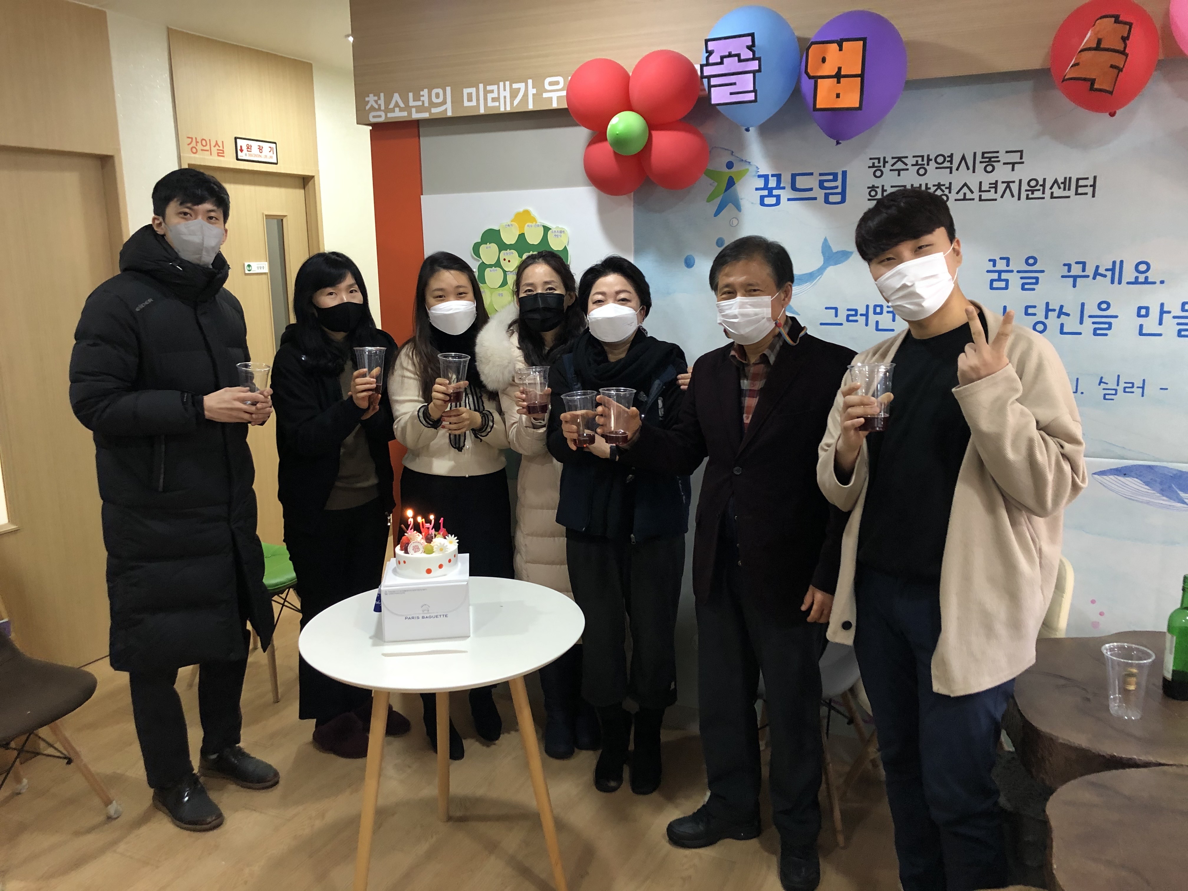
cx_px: 594
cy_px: 446
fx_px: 961
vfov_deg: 49.7
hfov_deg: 63.4
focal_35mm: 28
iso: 64
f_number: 1.8
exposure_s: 1/15
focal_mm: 3.99
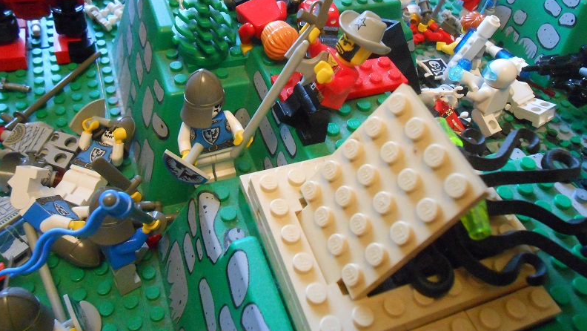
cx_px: 295
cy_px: 113
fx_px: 514
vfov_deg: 35.4
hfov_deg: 59.5
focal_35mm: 33
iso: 800
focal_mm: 5.3
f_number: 3.8
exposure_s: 1/6
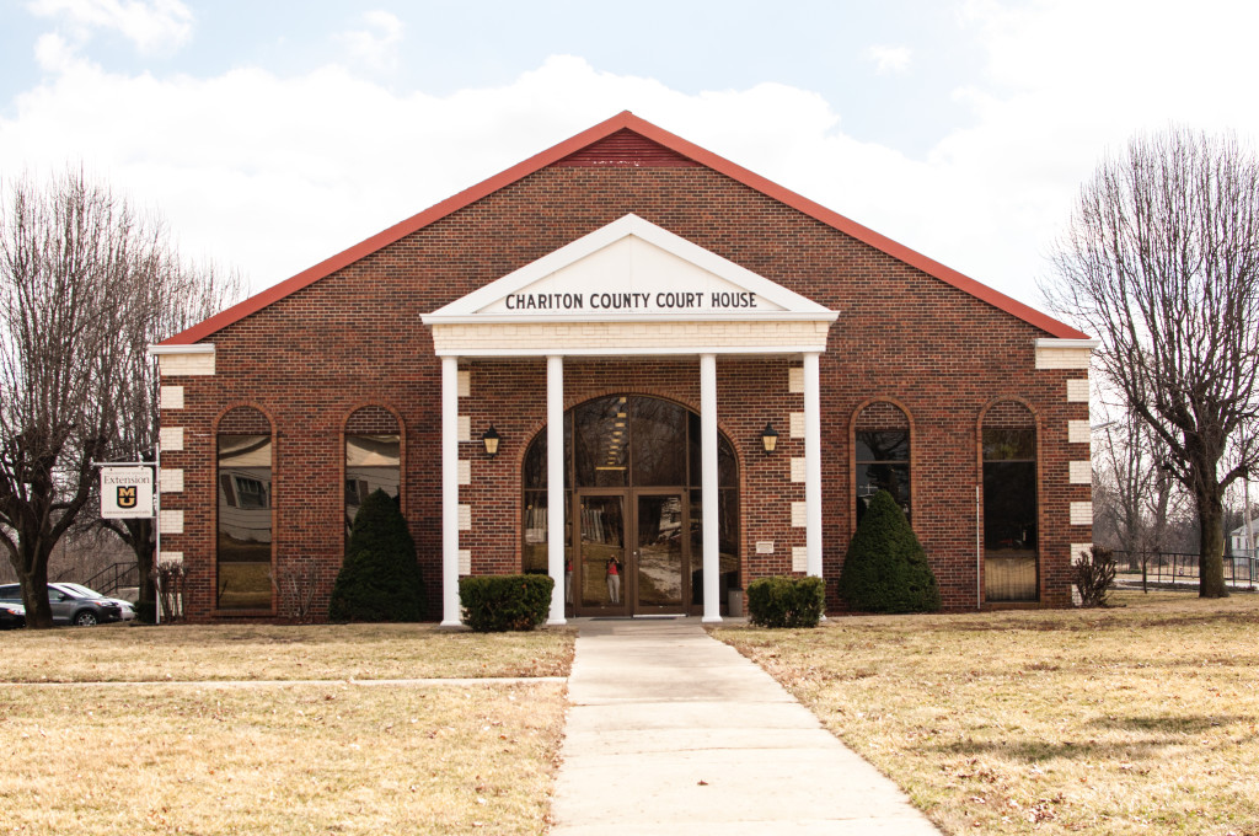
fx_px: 1834
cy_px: 418
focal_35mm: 52
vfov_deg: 25.7
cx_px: 630
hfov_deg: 37.9
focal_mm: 35
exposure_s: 1/800
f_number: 6.3
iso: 200
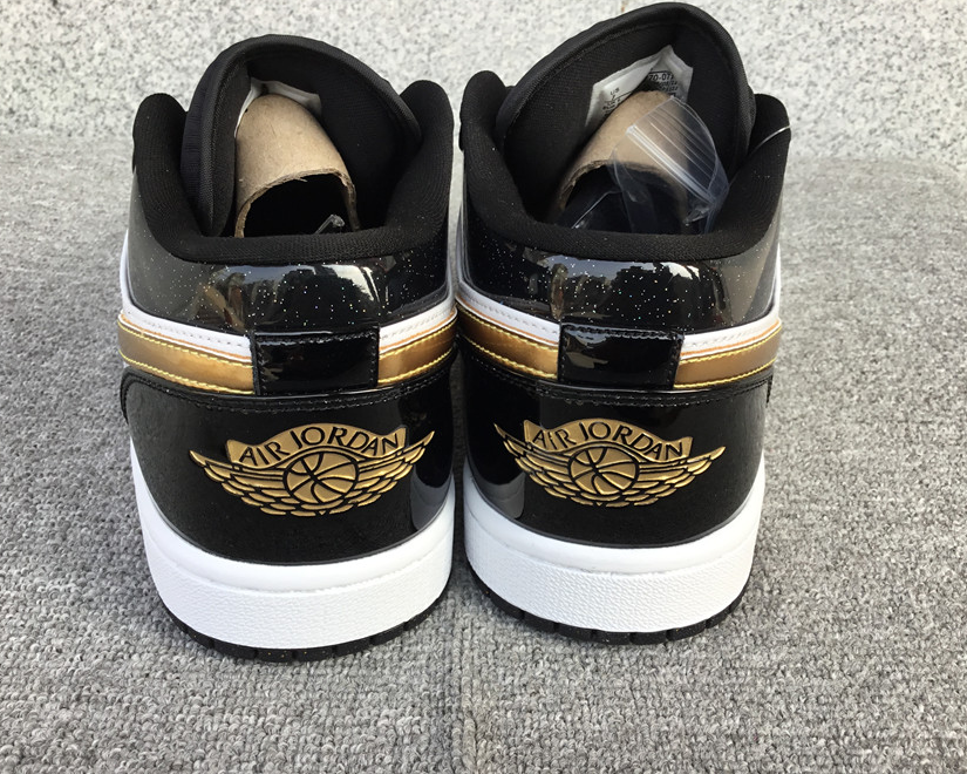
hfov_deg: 54.2
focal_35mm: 33
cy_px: 391
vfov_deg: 44.5
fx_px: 944
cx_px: 482
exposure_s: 1/217
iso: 25
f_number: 2.4
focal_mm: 3.3
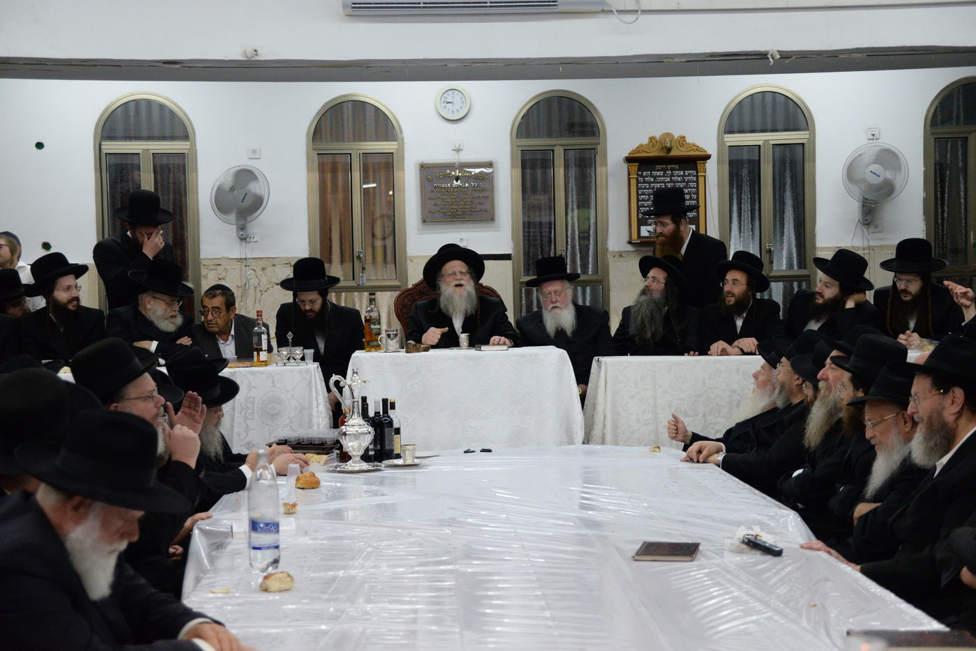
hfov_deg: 33.4
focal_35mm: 60
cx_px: 488
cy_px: 326
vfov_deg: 22.6
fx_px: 1627
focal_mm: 60
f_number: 5
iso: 4000
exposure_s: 1/500
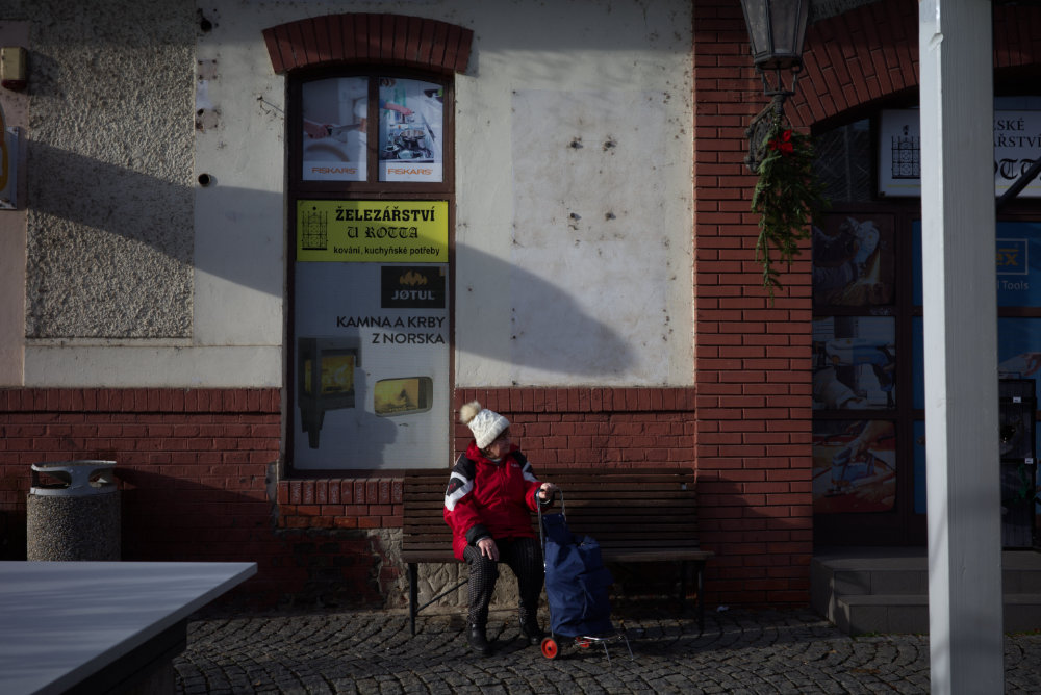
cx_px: 520
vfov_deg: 33.4
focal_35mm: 40
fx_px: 1157
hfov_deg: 48.4
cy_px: 348
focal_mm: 26
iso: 100
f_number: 5.6
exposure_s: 1/500
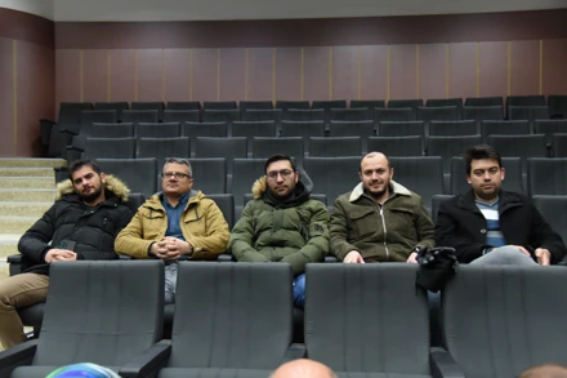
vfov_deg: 35.0
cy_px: 189
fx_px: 598
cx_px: 284
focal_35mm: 38
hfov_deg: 50.7
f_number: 4
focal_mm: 38
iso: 2500
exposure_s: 1/100
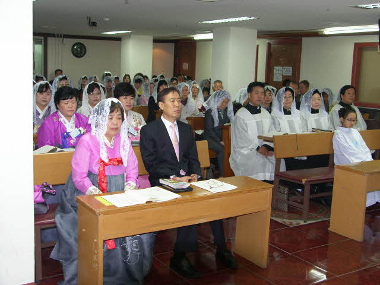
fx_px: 494
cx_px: 190
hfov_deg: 42.1
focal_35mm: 45
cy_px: 142
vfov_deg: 32.2
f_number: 2.5
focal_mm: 11.5
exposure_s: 1/50
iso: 80
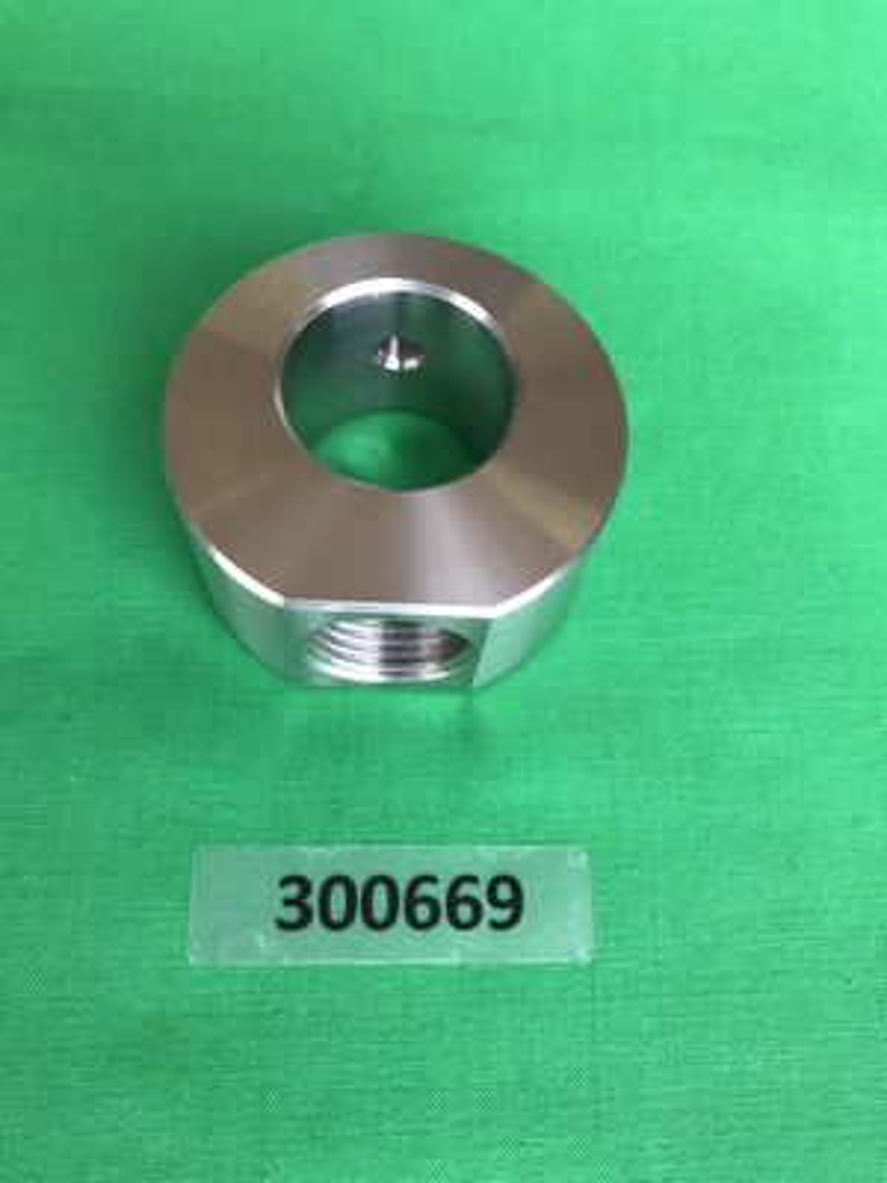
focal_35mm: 28
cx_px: 444
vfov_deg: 63.4
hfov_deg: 49.7
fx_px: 957
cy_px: 592
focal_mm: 3.99
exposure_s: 1/120
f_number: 1.8
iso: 20
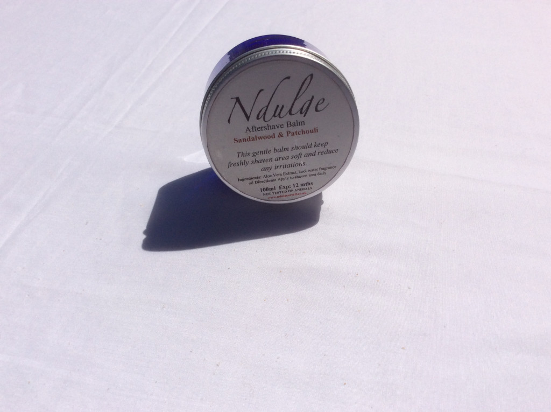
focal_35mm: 32
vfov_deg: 44.1
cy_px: 206
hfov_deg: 56.9
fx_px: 509
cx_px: 276
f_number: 2.4
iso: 32
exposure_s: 1/6369
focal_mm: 3.3
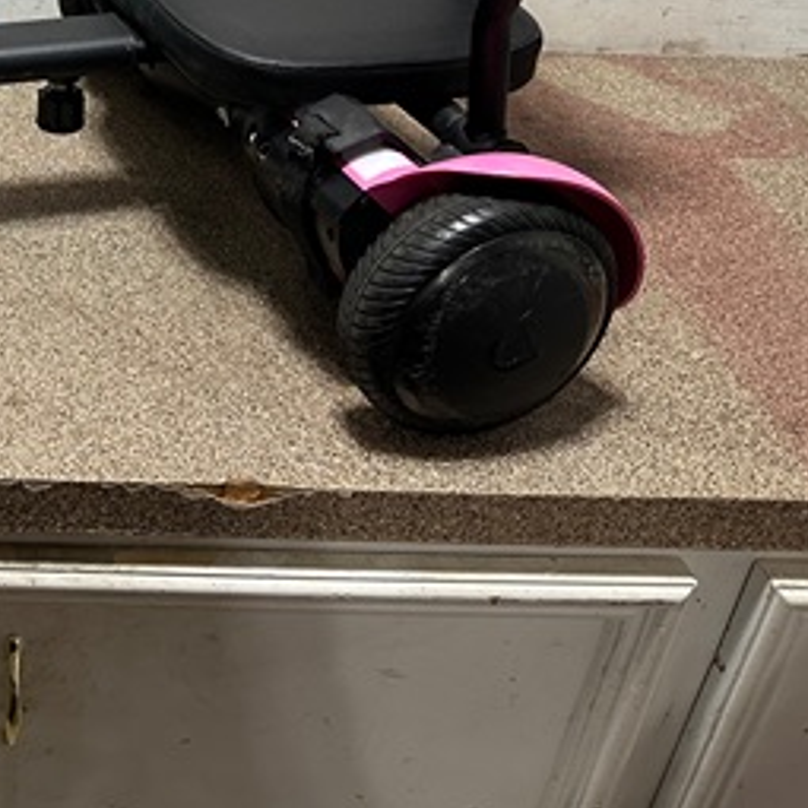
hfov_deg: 30.8
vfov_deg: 32.8
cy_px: 133
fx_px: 1320
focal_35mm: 50
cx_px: -51
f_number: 1.78
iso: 125
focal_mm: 6.86
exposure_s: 1/121
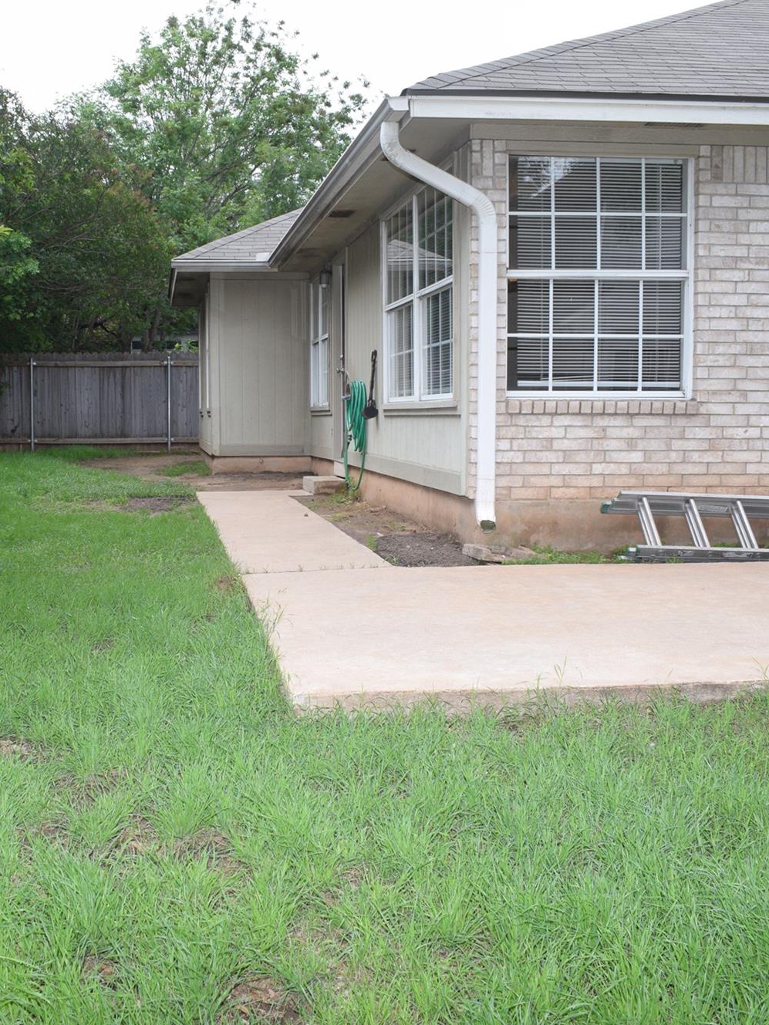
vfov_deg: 46.8
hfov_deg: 35.3
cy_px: 502
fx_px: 1185
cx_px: 209
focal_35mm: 40
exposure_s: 1/250
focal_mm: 18
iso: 400
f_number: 8
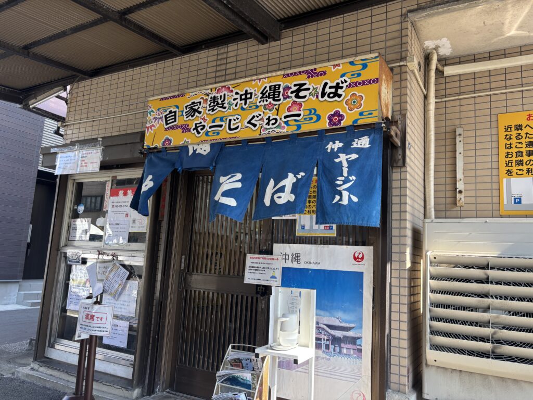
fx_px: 400
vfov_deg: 53.1
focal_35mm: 26
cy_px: 200
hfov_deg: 67.3
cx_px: 266
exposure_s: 1/250
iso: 40
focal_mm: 5.96
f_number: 1.6
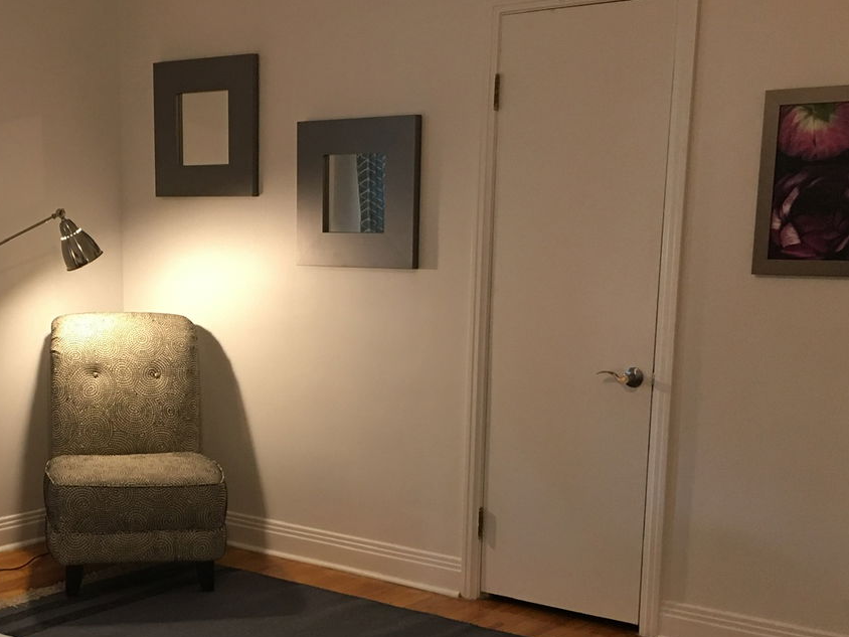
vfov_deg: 26.2
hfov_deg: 34.2
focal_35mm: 55
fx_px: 1349
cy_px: 490
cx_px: 212
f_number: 2.2
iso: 50
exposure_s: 1/15
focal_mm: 4.15
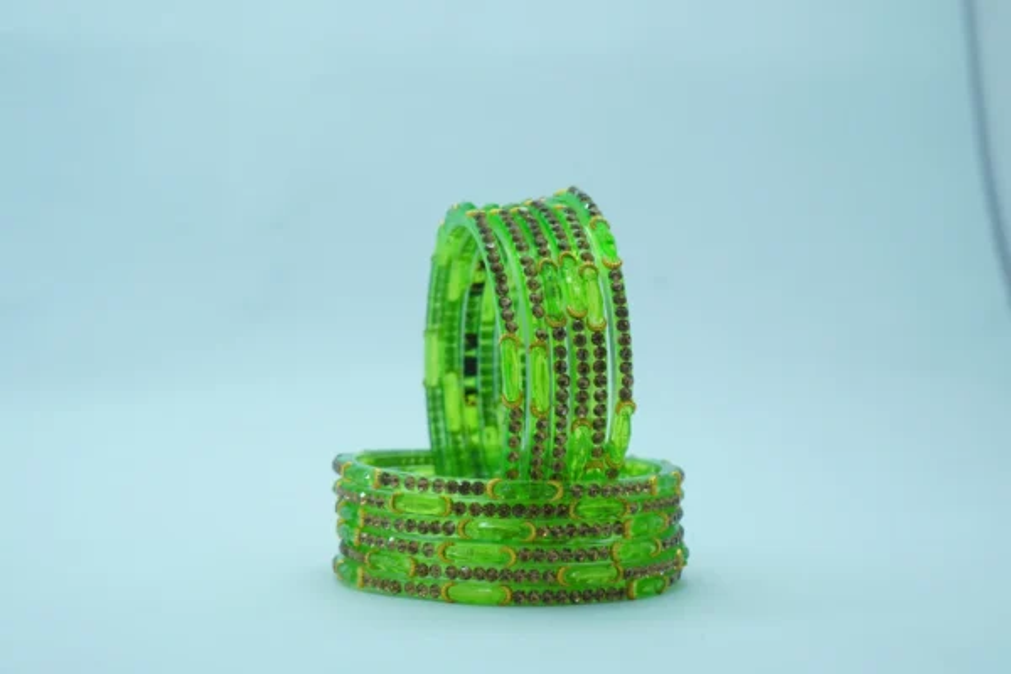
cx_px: 506
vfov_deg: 22.3
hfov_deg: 32.9
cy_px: 337
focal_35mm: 61
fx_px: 1713
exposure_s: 1/250
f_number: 7.1
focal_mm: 41
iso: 640
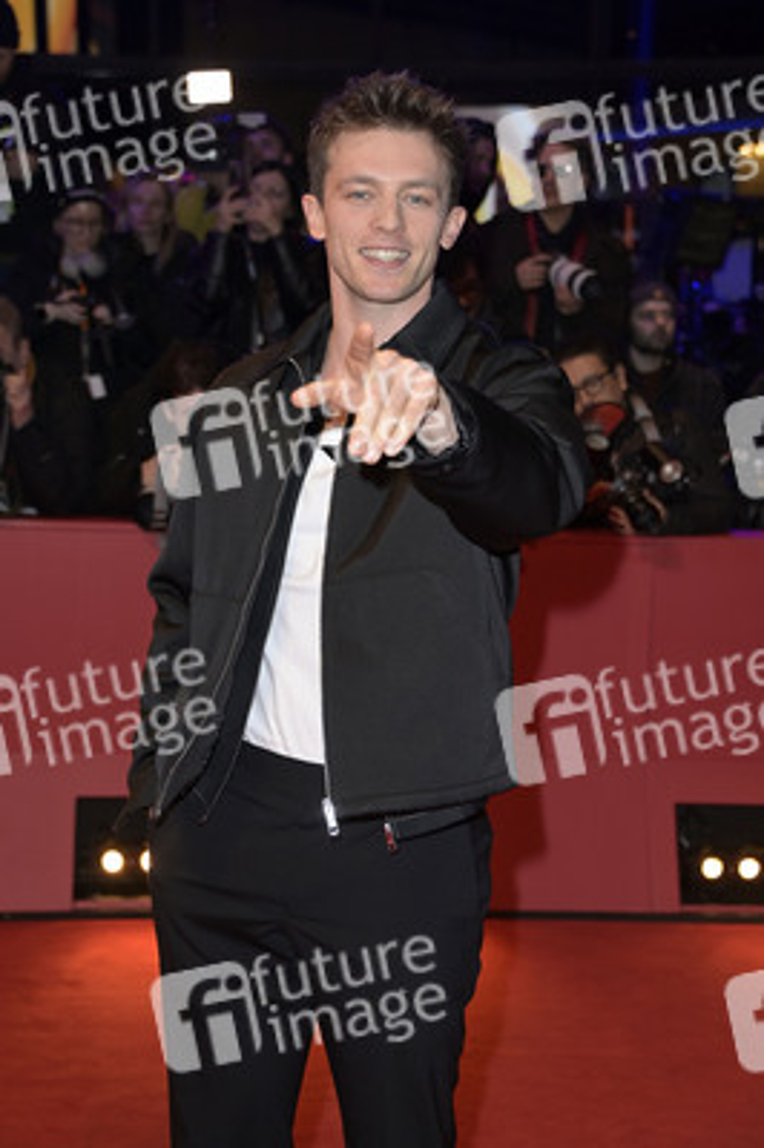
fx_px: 2168
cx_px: 382
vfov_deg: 29.7
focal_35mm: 68
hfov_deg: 20.0
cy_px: 574
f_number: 5
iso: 800
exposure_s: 1/250
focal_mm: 68
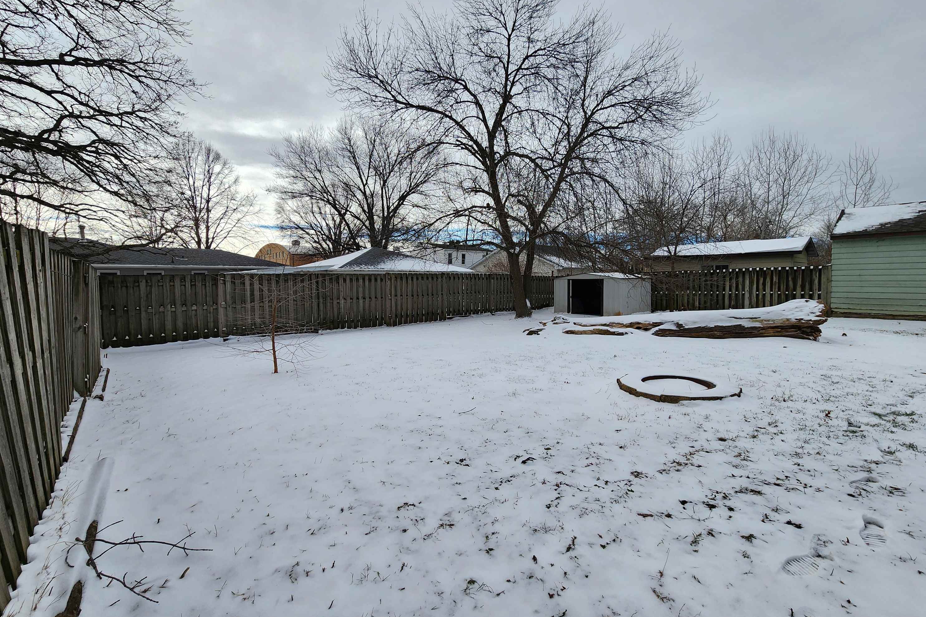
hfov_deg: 104.3
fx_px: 360
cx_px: 459
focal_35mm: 14
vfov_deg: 81.2
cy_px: 297
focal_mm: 2.2
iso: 50
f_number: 2.2
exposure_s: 1/1854
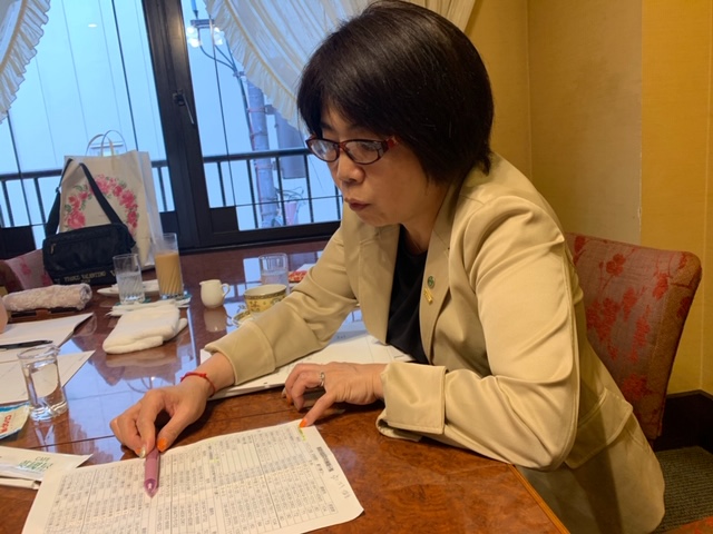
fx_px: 536
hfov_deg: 67.3
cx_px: 356
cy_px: 267
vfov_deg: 53.1
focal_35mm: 26
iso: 125
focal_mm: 4.25
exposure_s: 1/60
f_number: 1.8
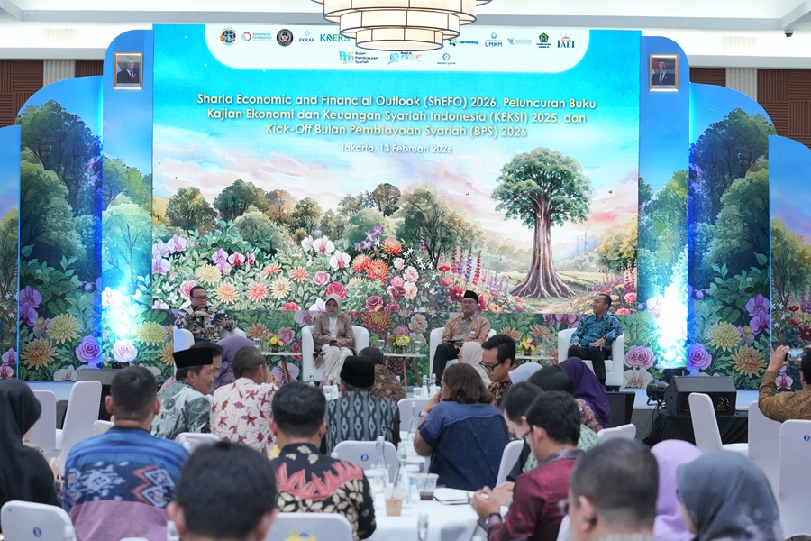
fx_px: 1847
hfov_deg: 24.8
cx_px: 406
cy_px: 270
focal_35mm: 82
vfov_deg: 16.7
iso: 3200
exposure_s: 1/160
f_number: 5.6
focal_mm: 82
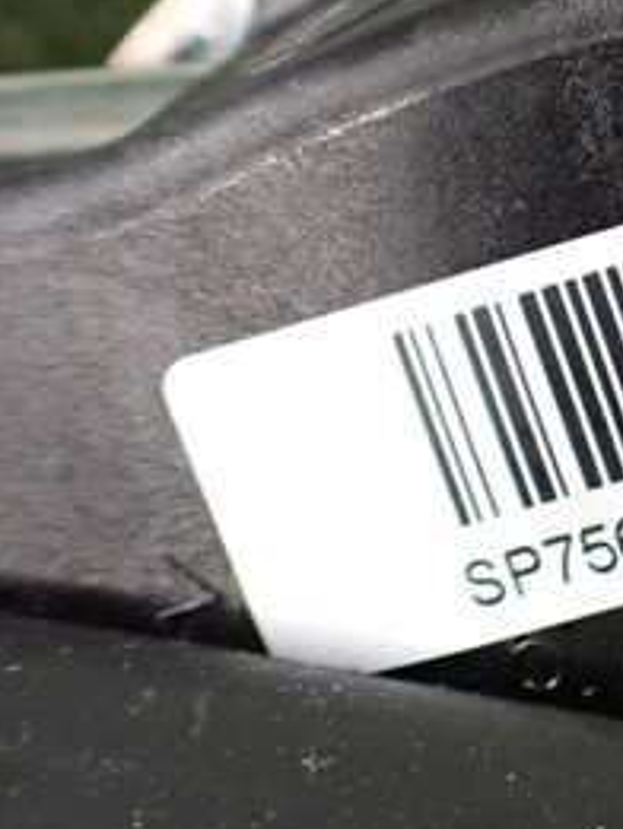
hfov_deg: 19.2
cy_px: 292
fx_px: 1654
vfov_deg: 28.0
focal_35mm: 69
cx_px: 874
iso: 800
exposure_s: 1/125
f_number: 2.3
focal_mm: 5.4
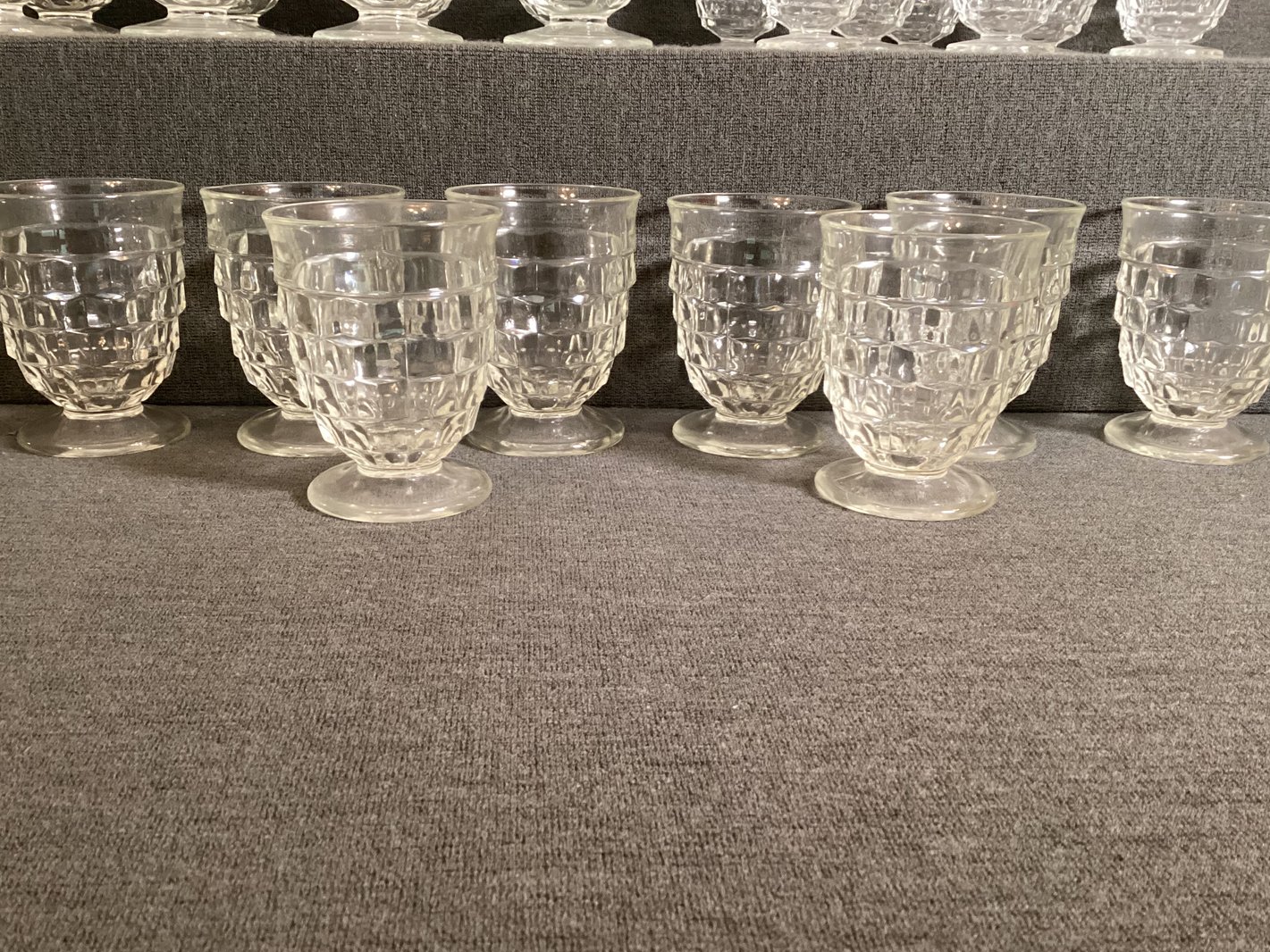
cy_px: 477
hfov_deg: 55.3
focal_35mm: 33
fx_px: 1211
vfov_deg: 43.0
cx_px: 633
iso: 320
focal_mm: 3.3
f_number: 2.4
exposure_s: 1/60
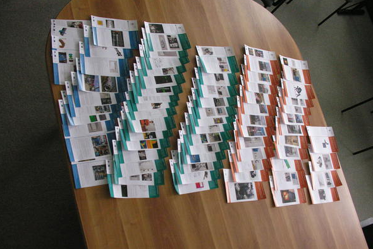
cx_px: 188
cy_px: 139
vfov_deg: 35.9
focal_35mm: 37
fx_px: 384
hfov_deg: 51.9
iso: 400
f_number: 3.2
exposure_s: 1/56.1
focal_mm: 8.9
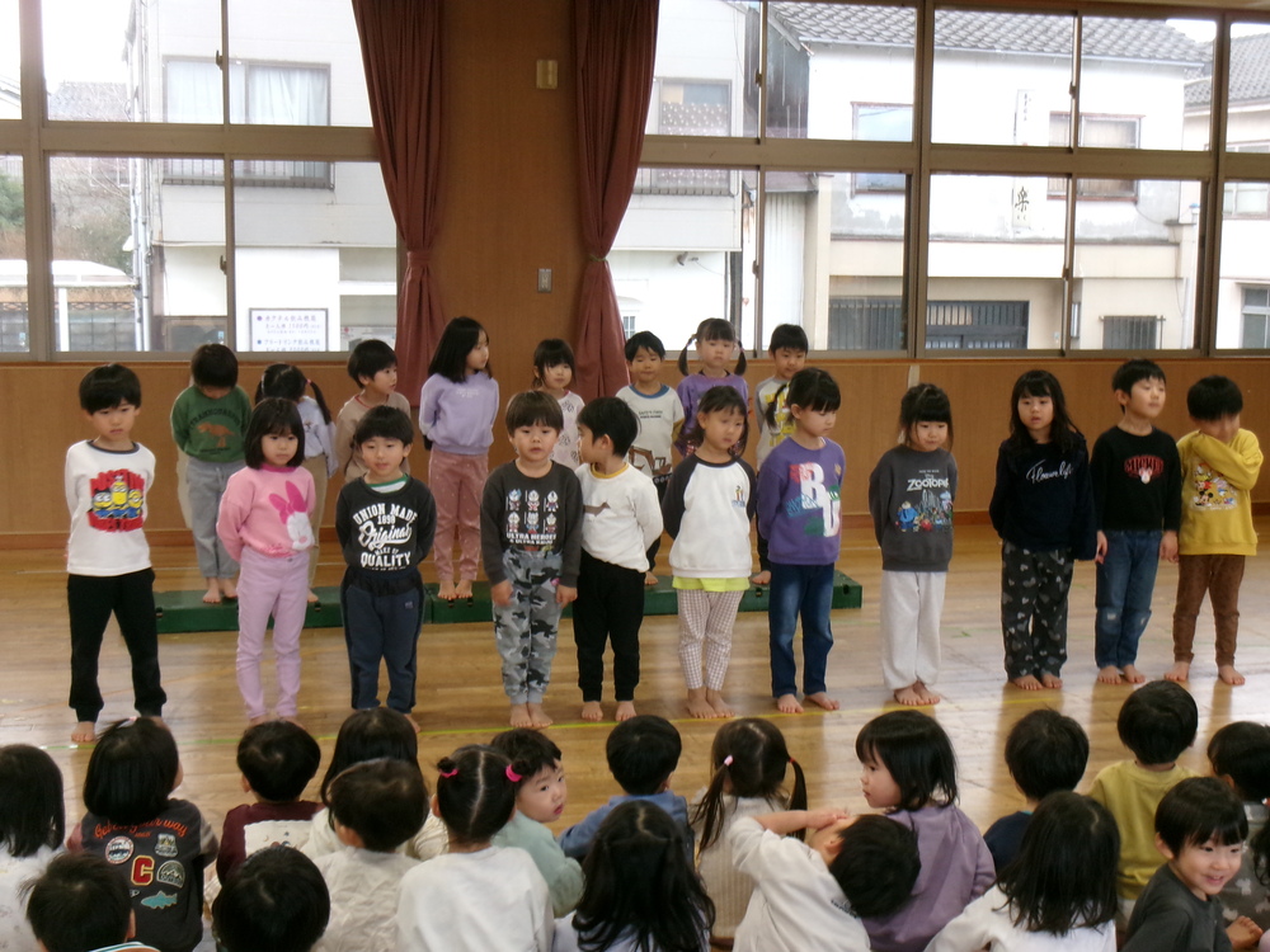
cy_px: 476
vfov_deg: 27.5
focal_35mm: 53
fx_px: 1944
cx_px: 635
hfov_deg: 36.2
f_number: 4.9
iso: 252
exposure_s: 1/34
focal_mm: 9.5
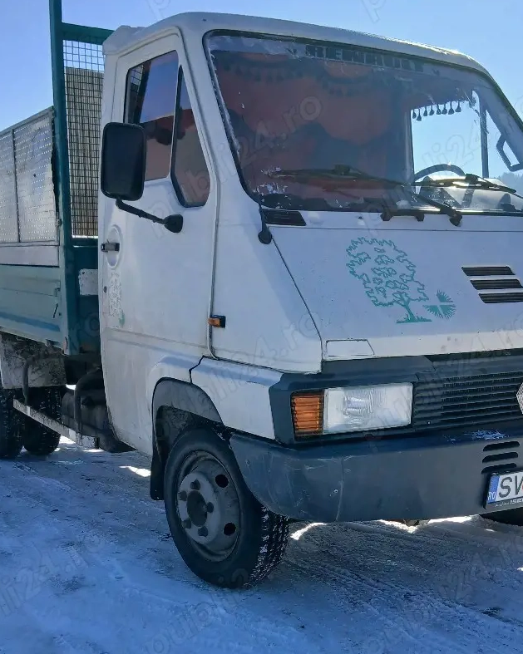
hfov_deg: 34.8
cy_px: 410
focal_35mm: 43
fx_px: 832
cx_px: 288
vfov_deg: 42.6
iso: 20
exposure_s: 1/500
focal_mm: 3.98
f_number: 1.8
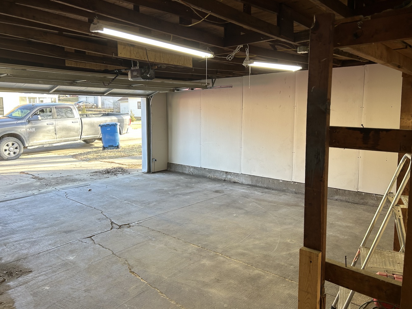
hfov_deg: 63.4
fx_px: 333
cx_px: 204
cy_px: 147
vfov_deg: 49.7
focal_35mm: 28
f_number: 1.5
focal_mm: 5.7
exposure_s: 1/120
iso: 32
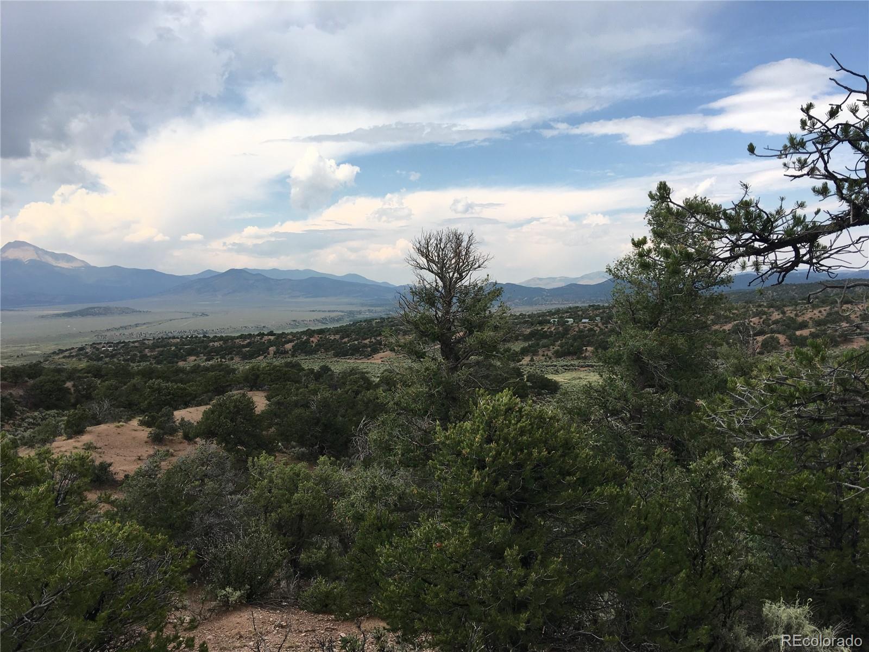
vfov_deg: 48.2
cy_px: 326
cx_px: 434
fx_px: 728
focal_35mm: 29
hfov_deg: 61.7
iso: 25
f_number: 2.2
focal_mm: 4.15
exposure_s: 1/864
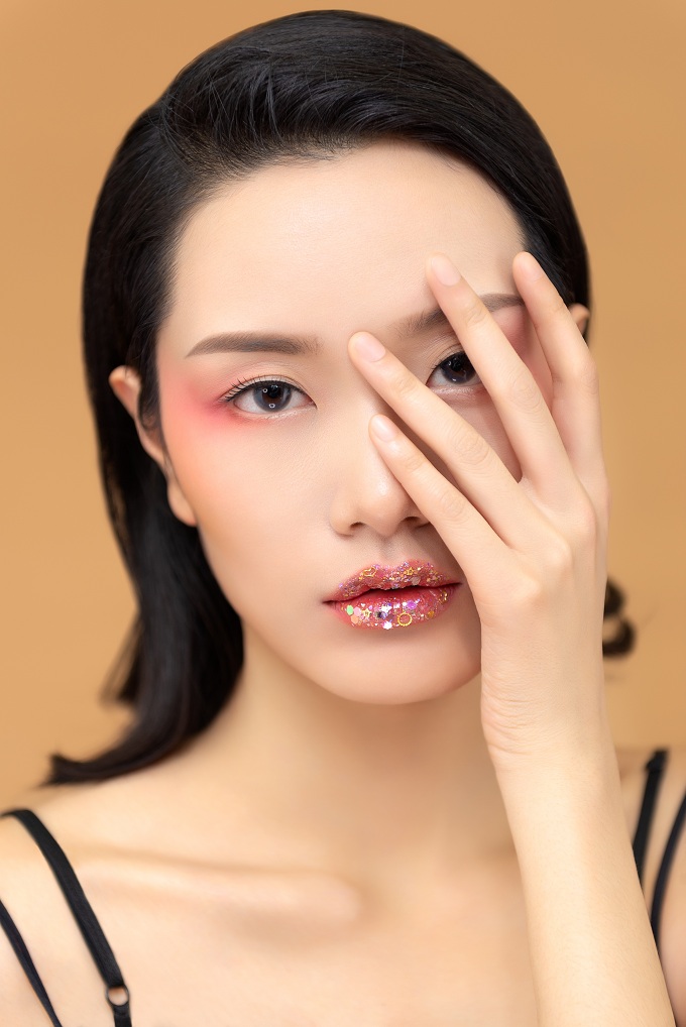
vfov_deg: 28.8
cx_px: 343
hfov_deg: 19.5
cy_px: 514
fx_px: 1998
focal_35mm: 70
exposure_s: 1/125
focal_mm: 70
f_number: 3.5
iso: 160
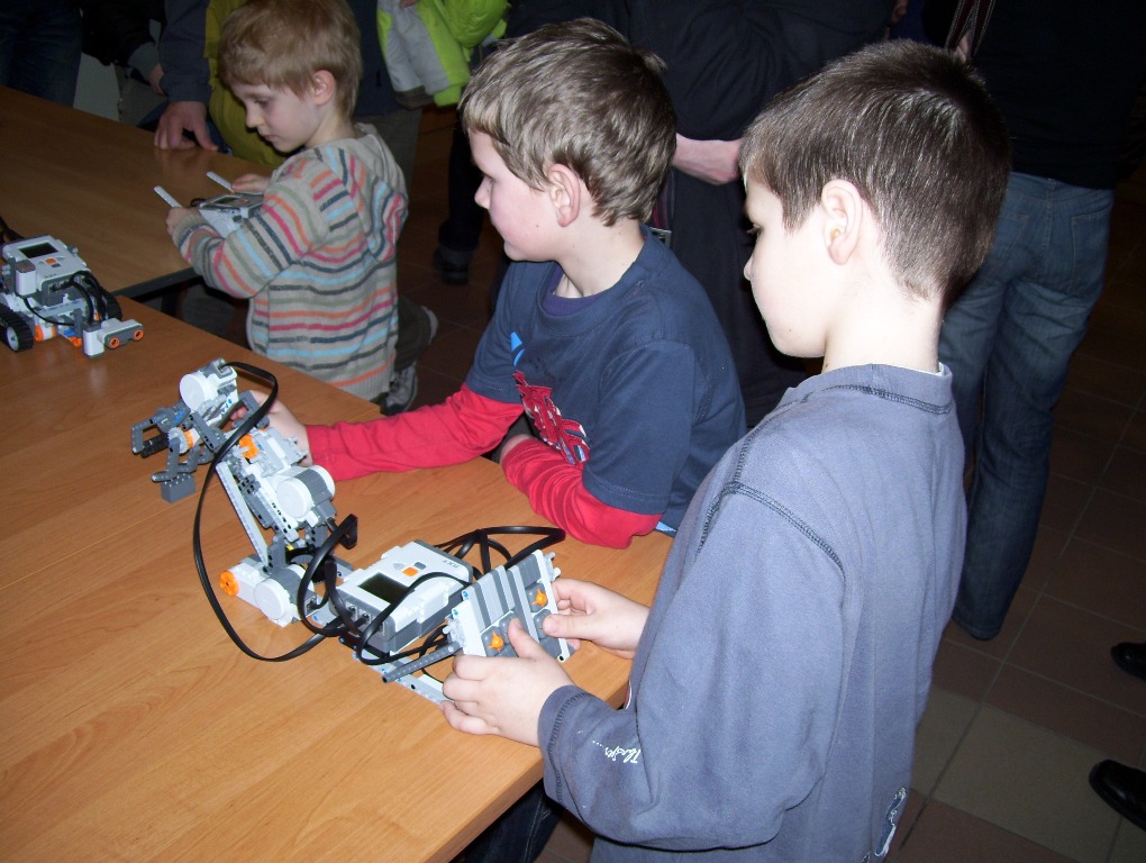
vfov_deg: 39.7
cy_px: 432
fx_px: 1194
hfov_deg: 51.3
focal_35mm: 36
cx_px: 573
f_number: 2.7
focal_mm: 6
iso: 80
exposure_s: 1/60
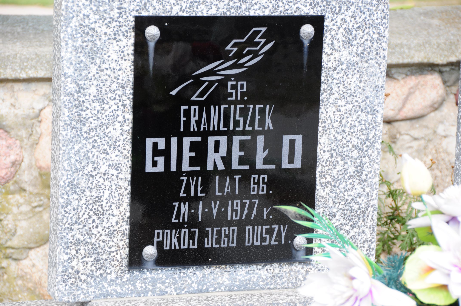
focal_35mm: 142
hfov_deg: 14.4
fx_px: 1823
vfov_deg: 9.6
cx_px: 230
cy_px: 153
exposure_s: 1/80
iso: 200
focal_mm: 95
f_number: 7.1
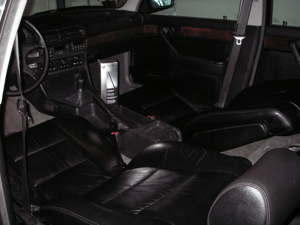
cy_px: 112
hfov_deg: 49.0
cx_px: 150
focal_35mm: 38
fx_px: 329
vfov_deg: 37.7
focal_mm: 6.3
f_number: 3.3
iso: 200
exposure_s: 1/30
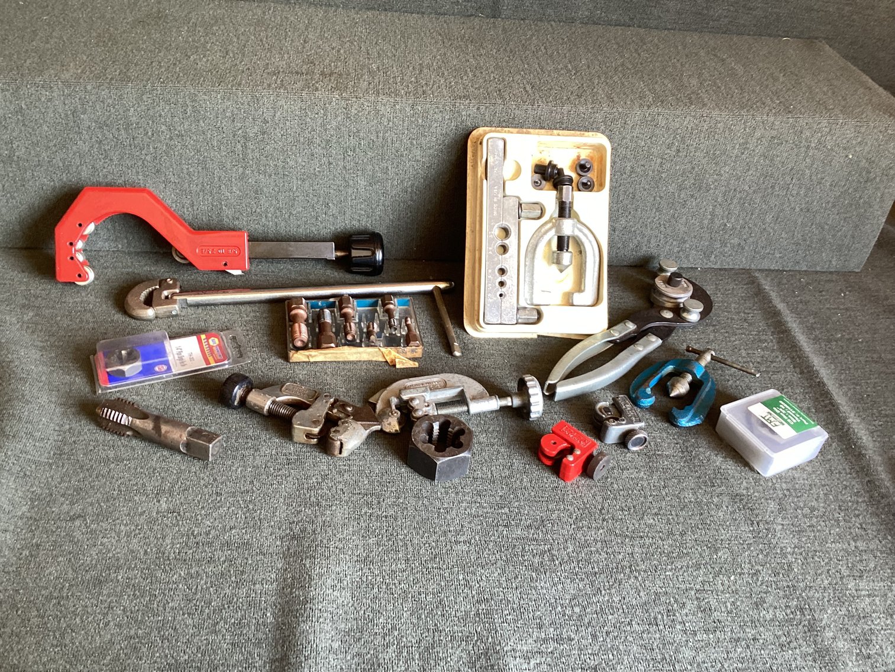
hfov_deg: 58.3
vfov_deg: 45.4
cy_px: 336
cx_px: 448
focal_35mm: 31
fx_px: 802
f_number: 2.4
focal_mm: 3.3
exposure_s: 1/50
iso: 80
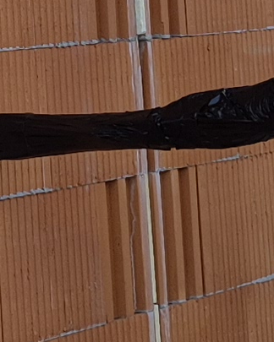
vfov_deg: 8.3
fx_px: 2250
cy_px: -296
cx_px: -386
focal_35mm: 222
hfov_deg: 6.6
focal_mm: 5.4
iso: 25
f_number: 1.8
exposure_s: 1/546
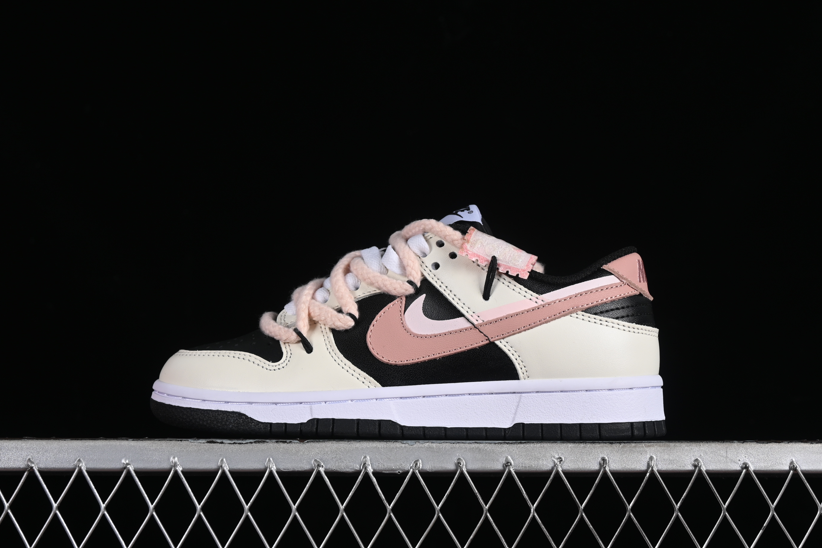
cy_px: 271
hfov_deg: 26.6
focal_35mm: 76
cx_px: 414
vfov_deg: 18.0
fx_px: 1735
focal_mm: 50
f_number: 8
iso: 160
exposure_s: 1/80
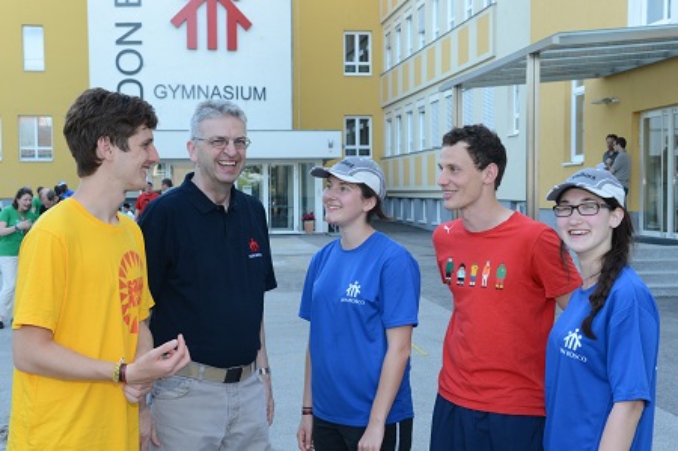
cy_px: 226
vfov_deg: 26.9
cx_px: 339
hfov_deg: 39.6
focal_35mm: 50
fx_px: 941
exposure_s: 1/250
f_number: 9
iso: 2000
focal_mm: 50
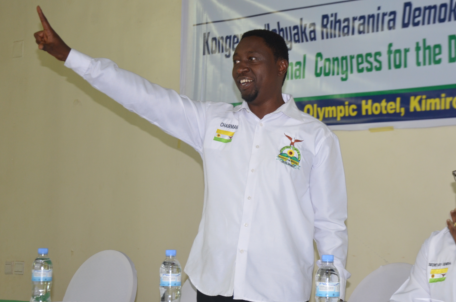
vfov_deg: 17.2
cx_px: 254
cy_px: 157
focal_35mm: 79
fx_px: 999
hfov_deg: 25.7
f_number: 4.8
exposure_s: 1/60
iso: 800
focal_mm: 42
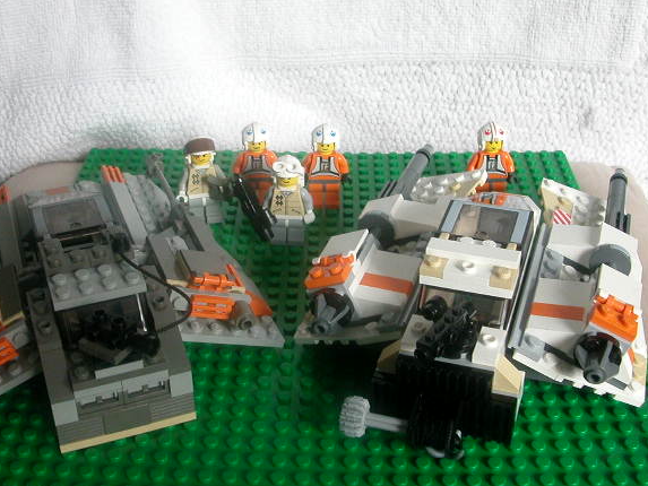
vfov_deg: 30.3
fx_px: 899
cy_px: 250
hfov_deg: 39.6
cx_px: 291
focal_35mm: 48
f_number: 2.9
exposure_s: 1/26.1
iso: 276
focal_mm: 6.6
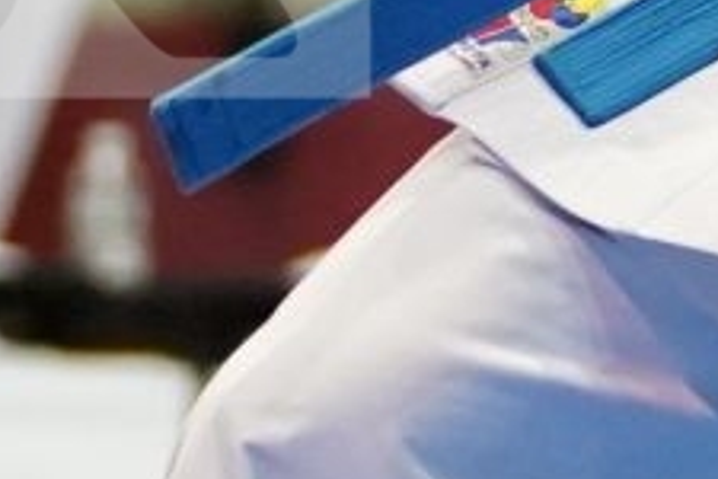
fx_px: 26983
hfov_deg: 1.5
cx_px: 1155
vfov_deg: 1.0
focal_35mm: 1353
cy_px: -192
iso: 4000
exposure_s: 1/320
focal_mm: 113
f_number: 2.8
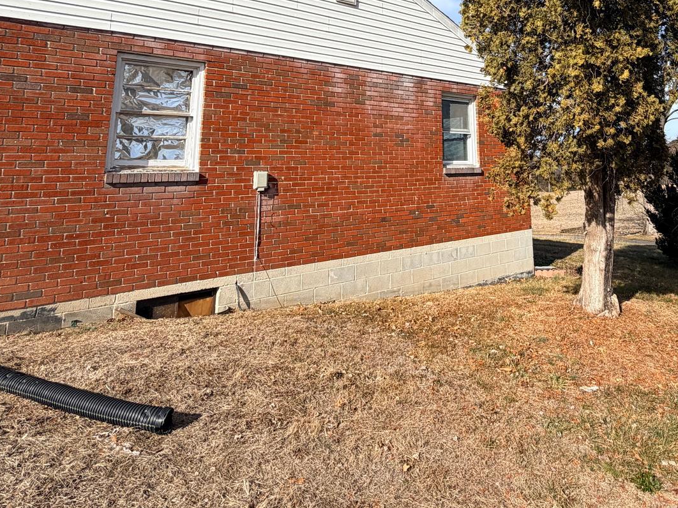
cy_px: 59
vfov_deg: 46.7
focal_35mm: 27
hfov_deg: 63.9
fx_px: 529
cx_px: 444
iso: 25
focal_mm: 2.22
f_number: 2.2
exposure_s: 1/770
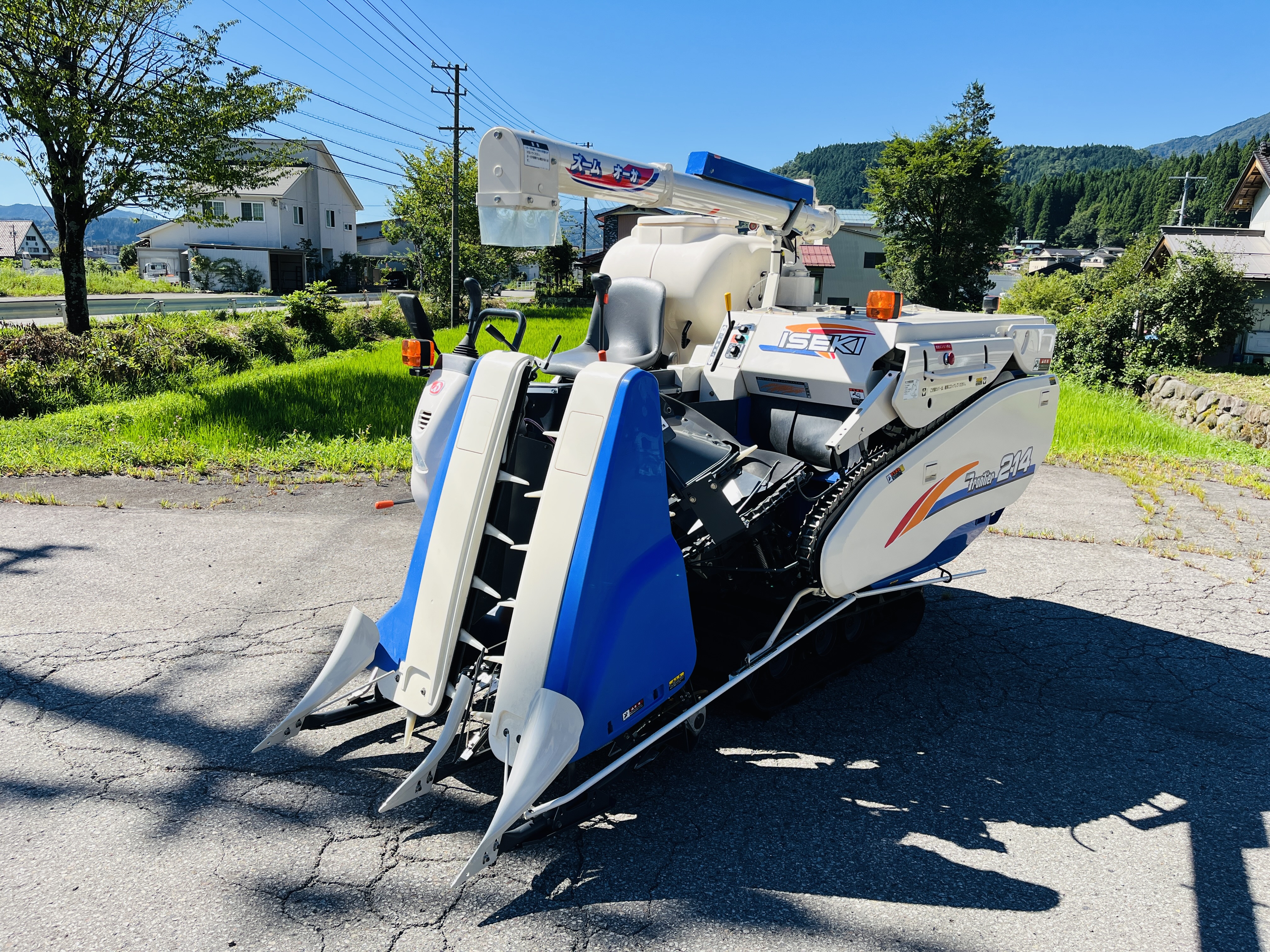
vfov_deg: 53.1
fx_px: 954
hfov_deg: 67.3
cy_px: 476
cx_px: 635
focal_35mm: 26
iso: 50
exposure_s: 1/2358
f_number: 1.6
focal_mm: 5.1
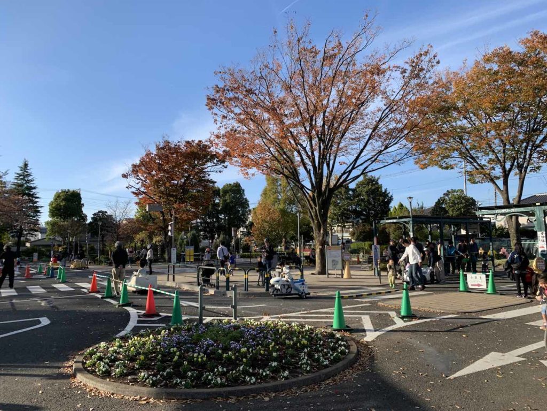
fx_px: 411
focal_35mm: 26
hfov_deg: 67.3
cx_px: 274
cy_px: 206
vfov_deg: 53.1
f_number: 1.8
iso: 25
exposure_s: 1/1205
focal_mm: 4.25
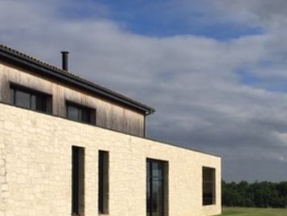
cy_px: 165
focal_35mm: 68
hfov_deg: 28.1
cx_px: 221
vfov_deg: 21.4
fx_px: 564
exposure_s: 1/4405
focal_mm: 4.15
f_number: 2.2
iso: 32
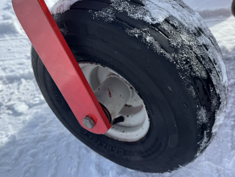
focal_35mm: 33
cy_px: 67
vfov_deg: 42.6
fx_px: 224
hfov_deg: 55.3
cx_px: 126
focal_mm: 6.76
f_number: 1.78
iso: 80
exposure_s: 1/4049
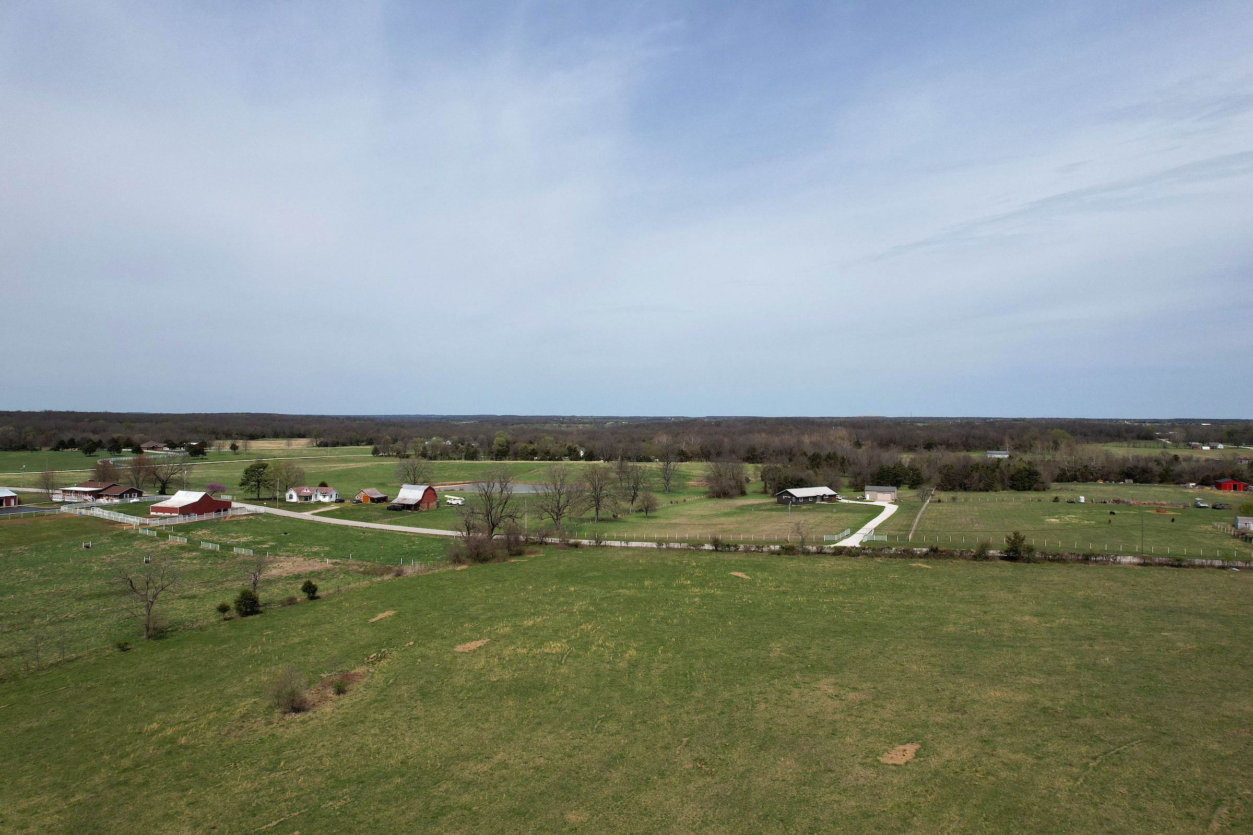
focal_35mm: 22
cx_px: 626
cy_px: 418
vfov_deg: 57.2
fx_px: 766
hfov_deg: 78.6
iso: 100
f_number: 2.8
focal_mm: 8.38
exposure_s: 1/4000
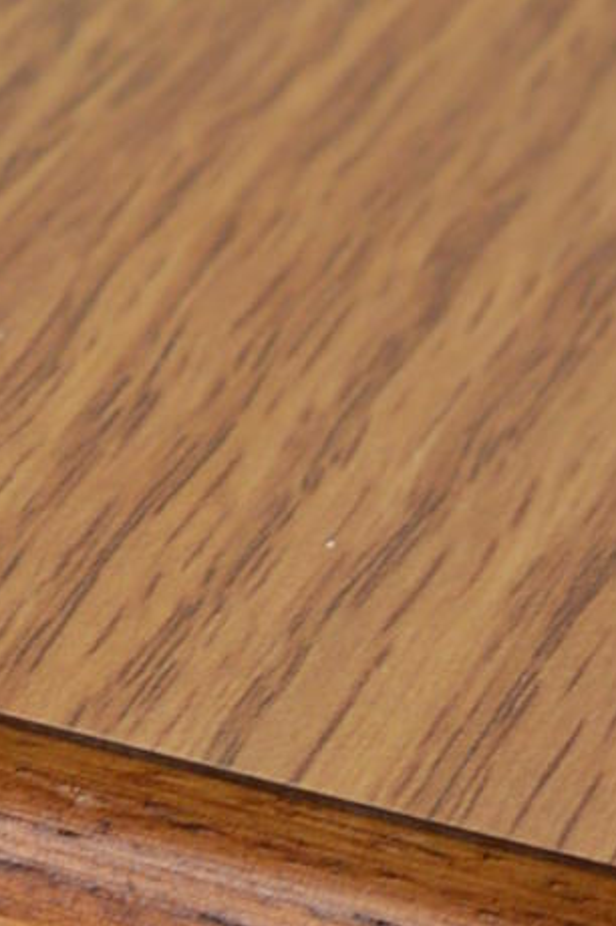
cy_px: 2025
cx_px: -32
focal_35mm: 373
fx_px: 9587
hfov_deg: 3.7
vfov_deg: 5.4
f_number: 6.3
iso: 200
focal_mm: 38
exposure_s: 1/125
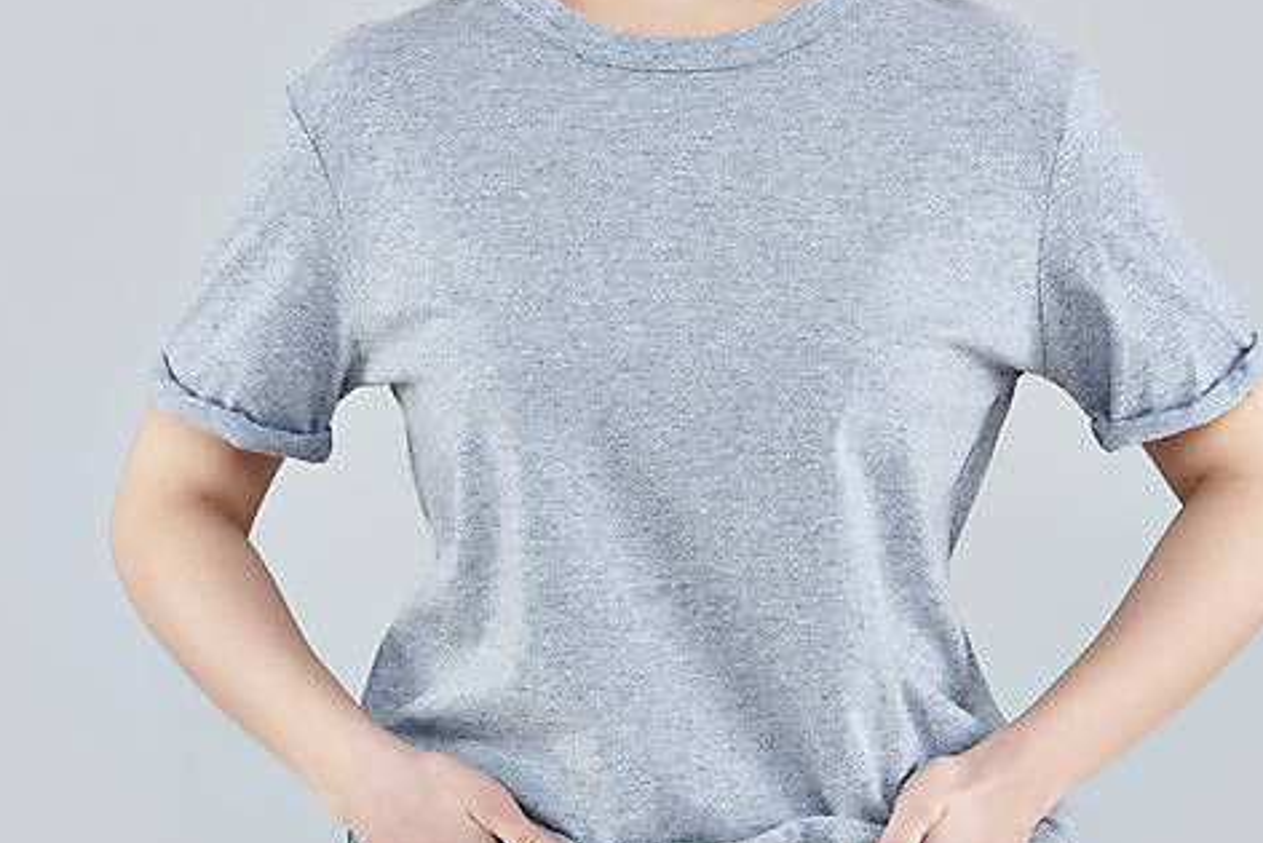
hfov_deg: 9.3
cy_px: 431
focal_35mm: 222
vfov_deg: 6.2
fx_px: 7790
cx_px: 702
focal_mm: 175
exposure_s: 1/125
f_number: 14
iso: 100
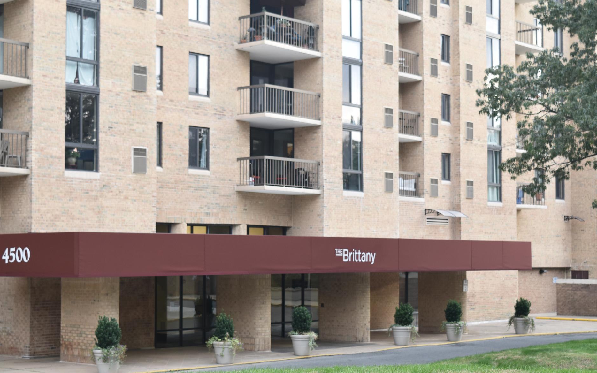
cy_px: 208
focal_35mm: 67
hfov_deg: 30.6
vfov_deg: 19.4
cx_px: 275
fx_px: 1090
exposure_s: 1/160
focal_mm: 40
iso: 400
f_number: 6.3
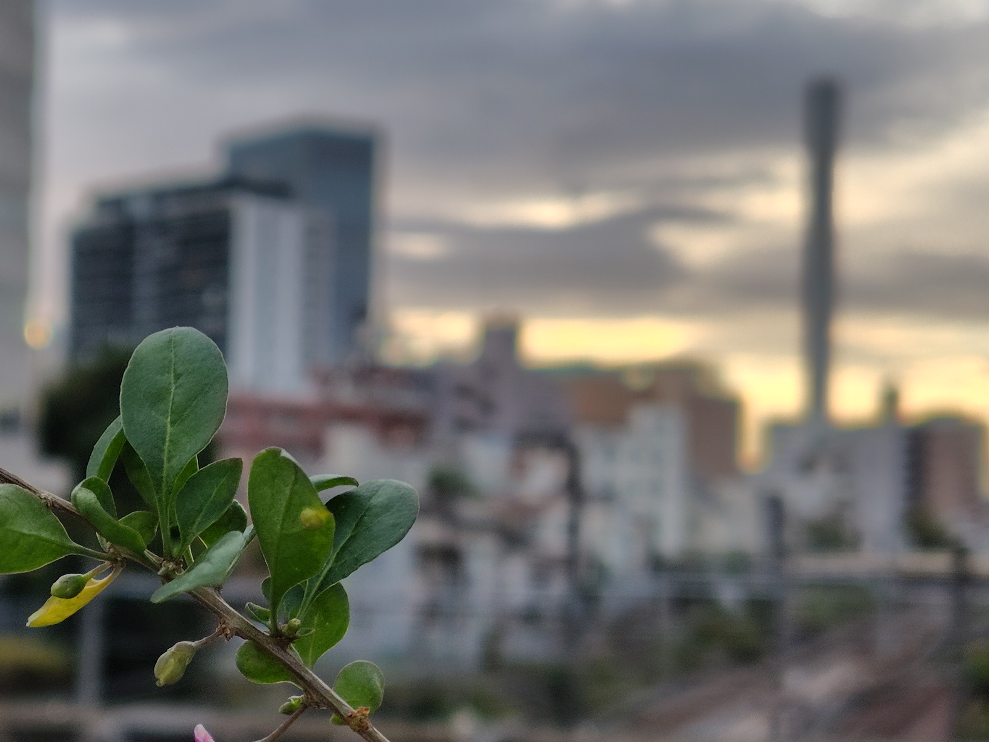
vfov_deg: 35.6
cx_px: 270
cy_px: 500
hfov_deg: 45.5
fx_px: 1143
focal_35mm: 40
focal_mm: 5.6
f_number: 1.9
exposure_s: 1/120
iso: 58
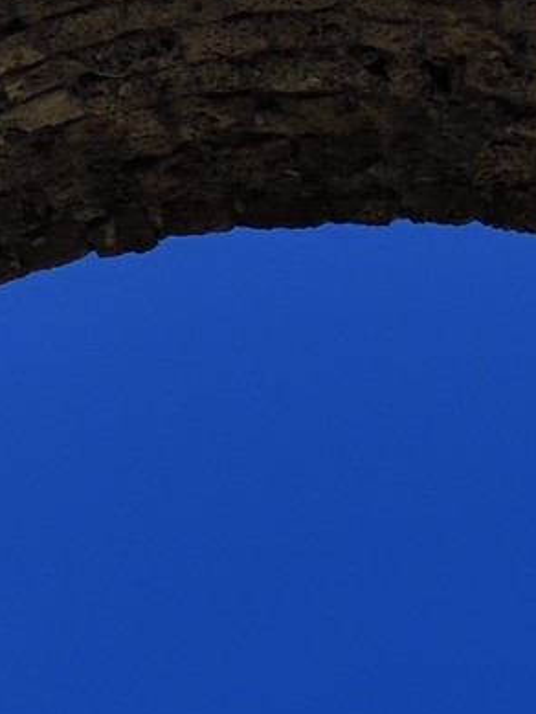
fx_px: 4292
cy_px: 1858
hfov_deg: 7.1
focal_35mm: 208
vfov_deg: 8.5
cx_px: 613
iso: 200
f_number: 7.1
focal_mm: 35
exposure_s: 1/800
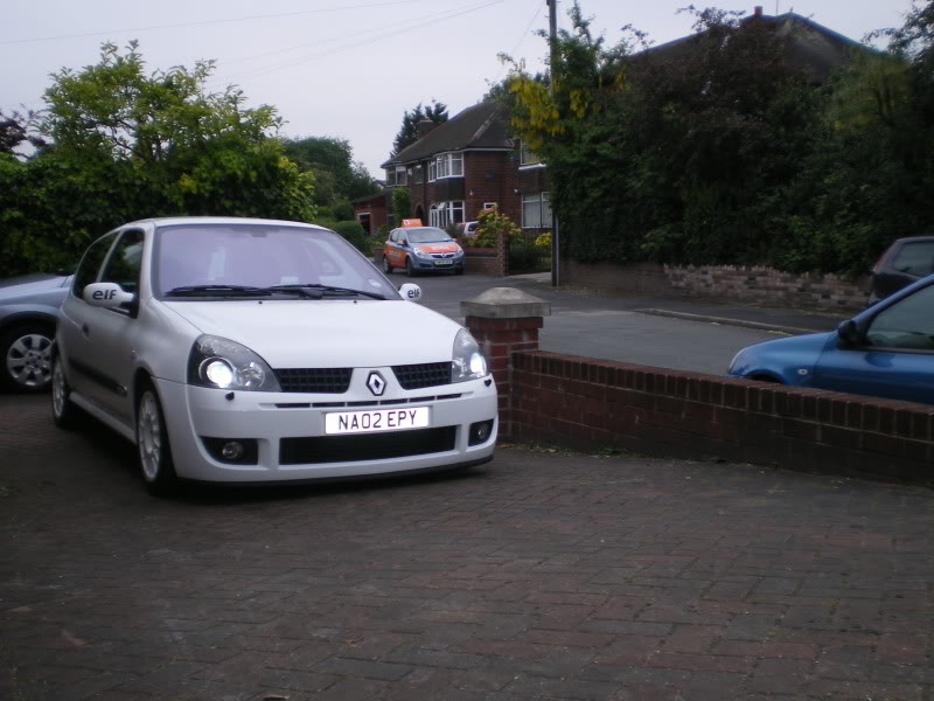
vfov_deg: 37.7
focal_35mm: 38
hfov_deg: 49.0
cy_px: 350
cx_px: 467
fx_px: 1025
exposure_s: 1/100
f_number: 3.1
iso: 64
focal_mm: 6.3
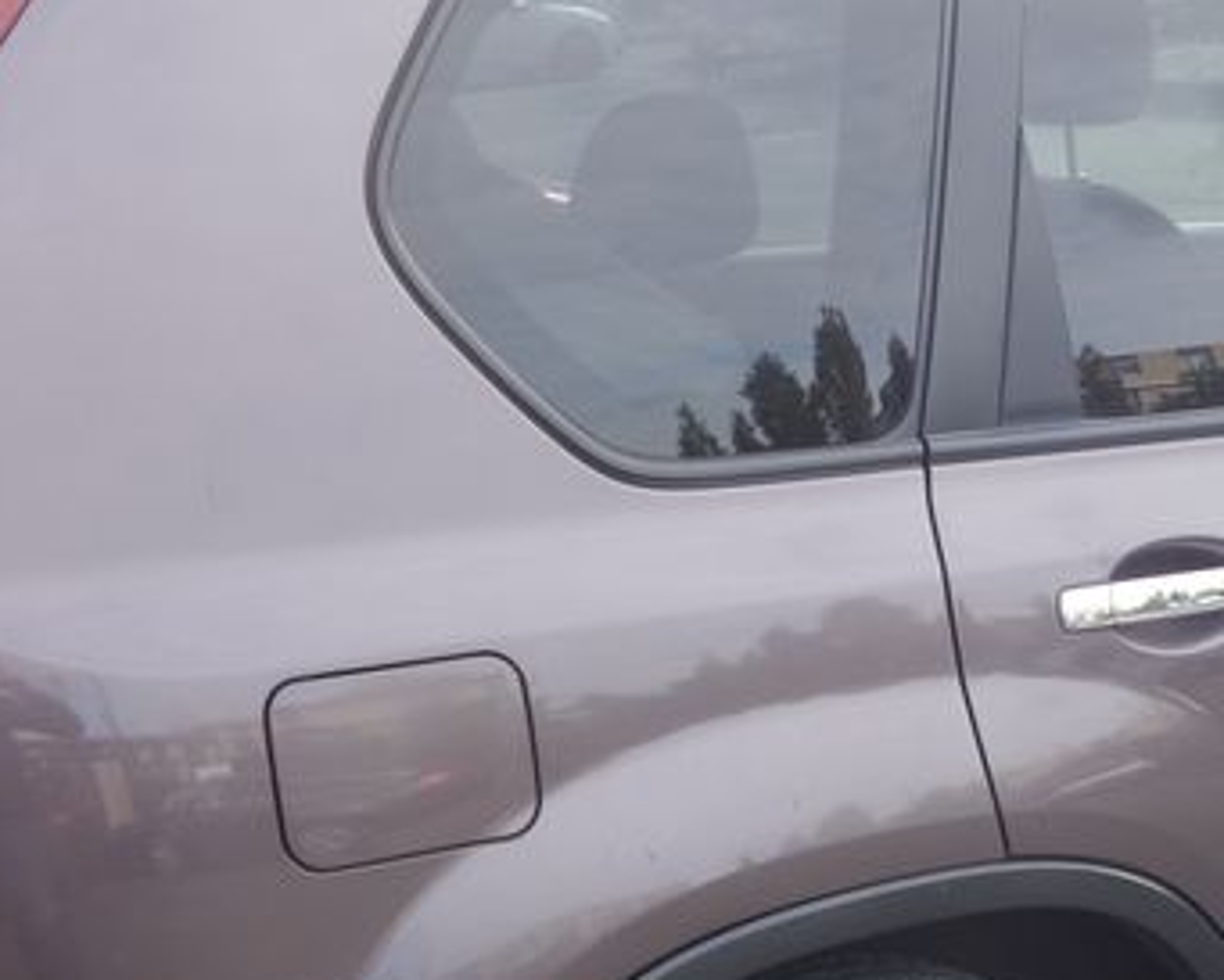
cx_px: 1052
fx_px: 2863
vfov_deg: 19.3
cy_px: 705
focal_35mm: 79
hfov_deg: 23.6
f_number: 5
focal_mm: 10.4
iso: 125
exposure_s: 1/100
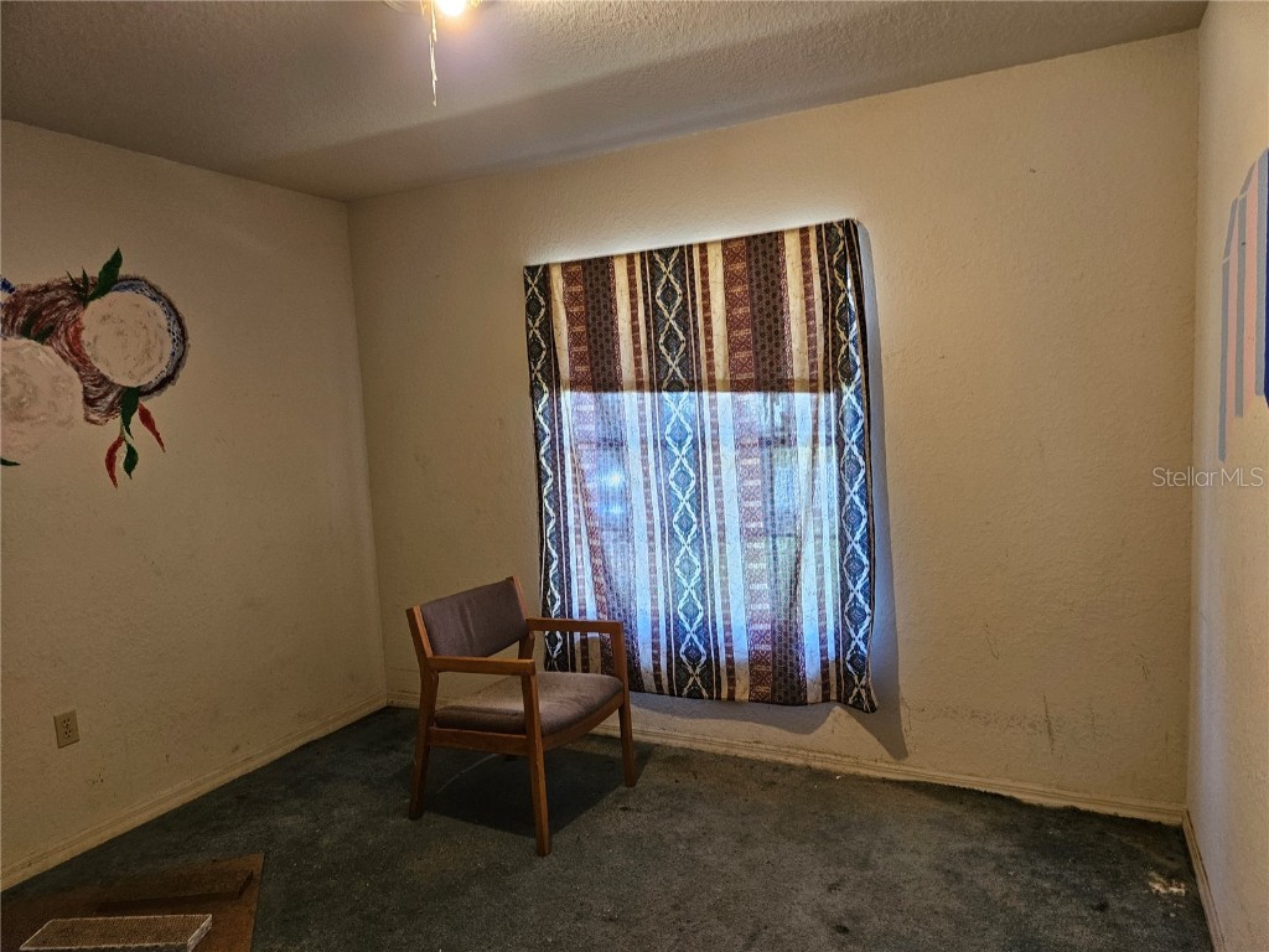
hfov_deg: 73.9
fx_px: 843
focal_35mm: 23
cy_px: 476
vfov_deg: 58.9
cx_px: 634
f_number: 1.8
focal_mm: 5.4
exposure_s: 1/120
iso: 400
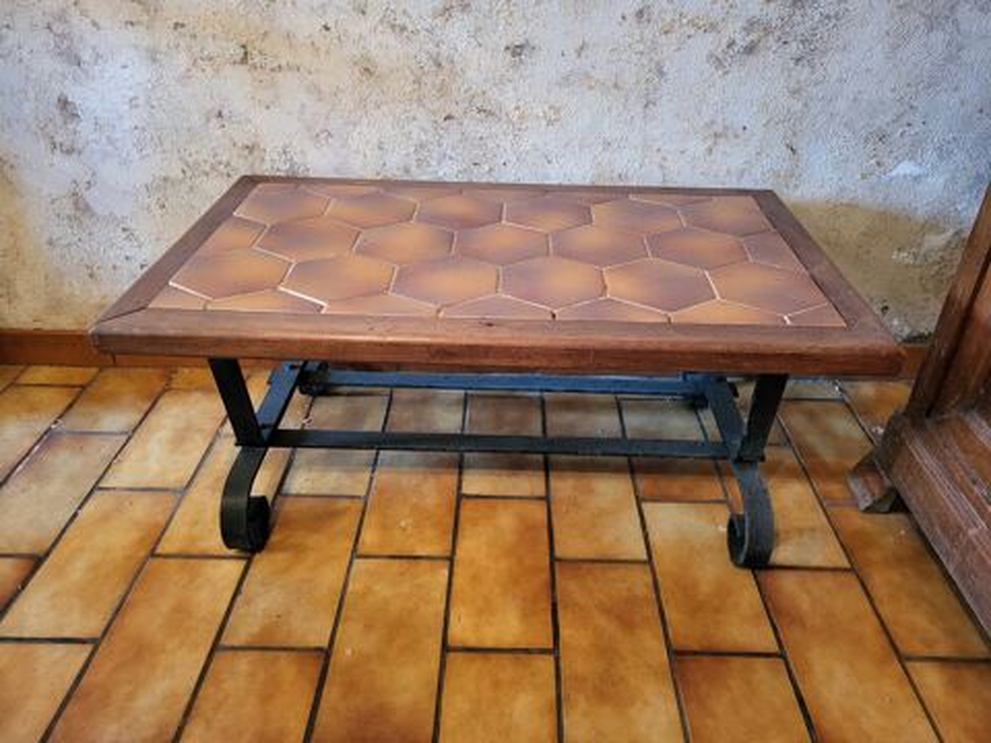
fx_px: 744
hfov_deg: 67.3
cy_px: 372
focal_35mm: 26
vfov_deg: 53.1
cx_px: 496
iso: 640
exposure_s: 1/33.3
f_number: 1.8
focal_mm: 5.4
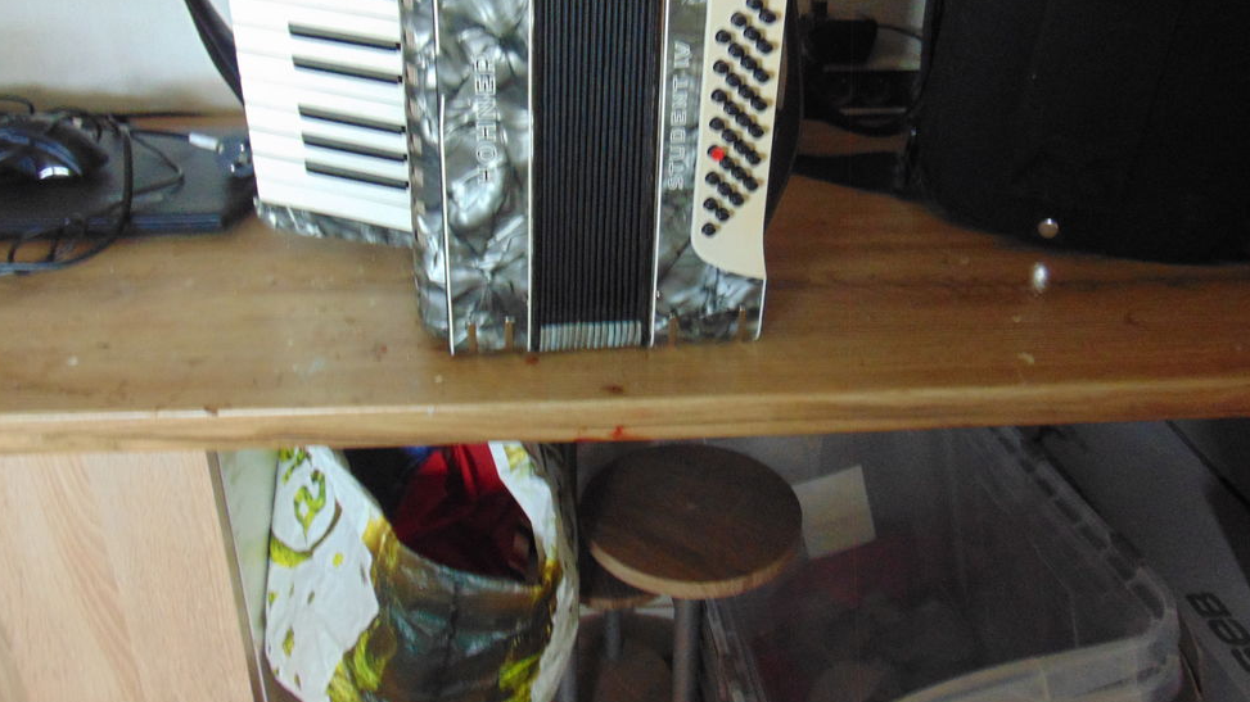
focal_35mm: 28
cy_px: 258
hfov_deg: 67.9
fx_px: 928
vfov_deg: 41.1
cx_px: 628
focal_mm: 4.5
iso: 400
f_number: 3
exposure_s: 1/13
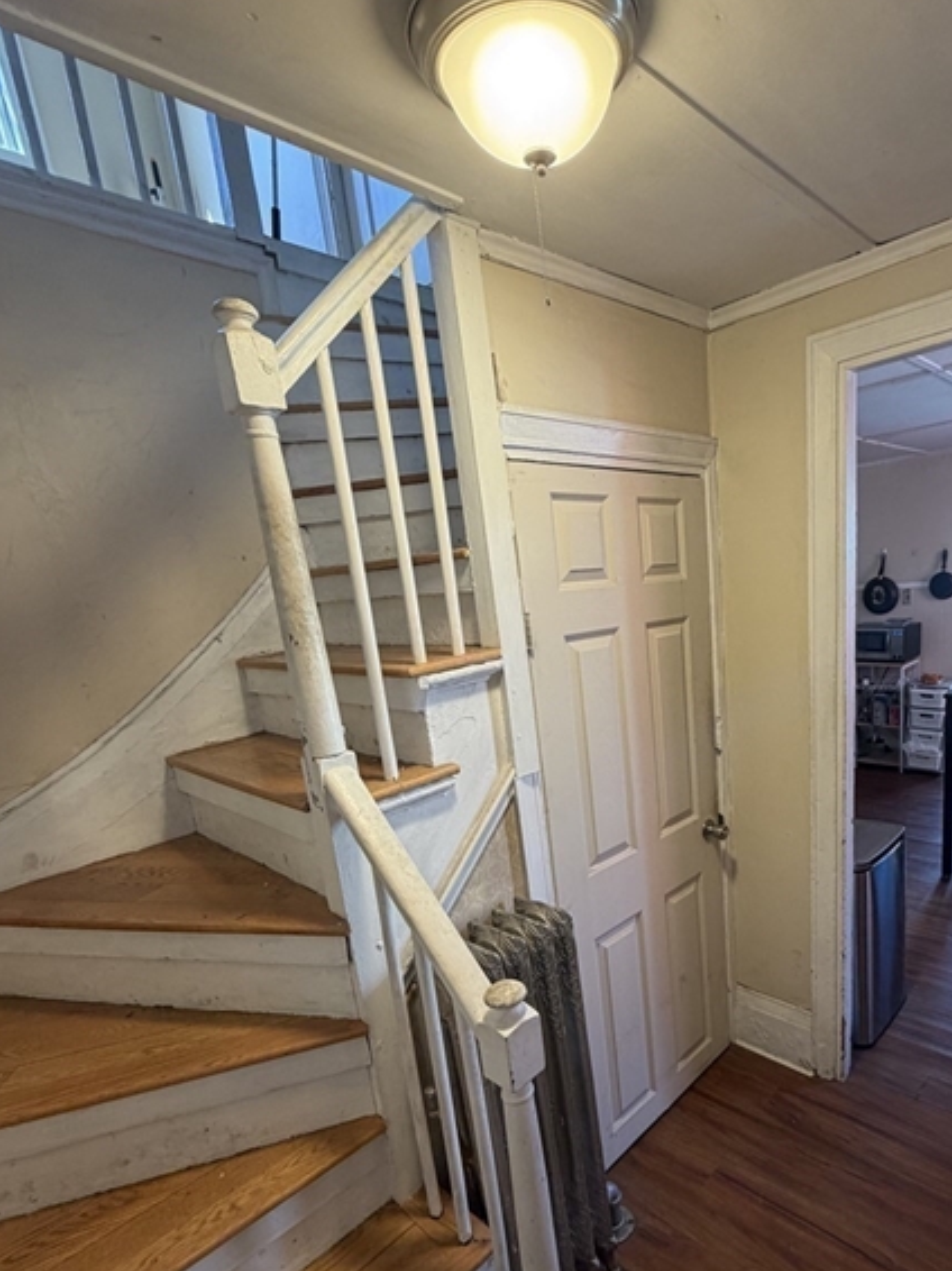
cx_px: 635
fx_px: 697
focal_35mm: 19
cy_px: 757
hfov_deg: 66.8
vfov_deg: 83.7
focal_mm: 2.22
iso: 160
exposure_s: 1/60
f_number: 2.2
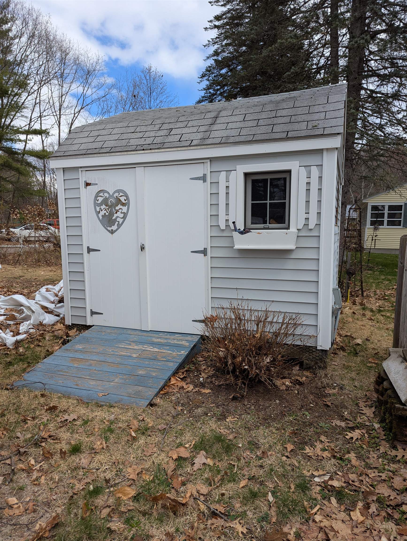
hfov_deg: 56.9
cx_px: 204
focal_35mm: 24
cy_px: 270
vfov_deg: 71.5
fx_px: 375
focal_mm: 6.81
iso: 48
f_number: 1.85
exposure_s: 1/2020
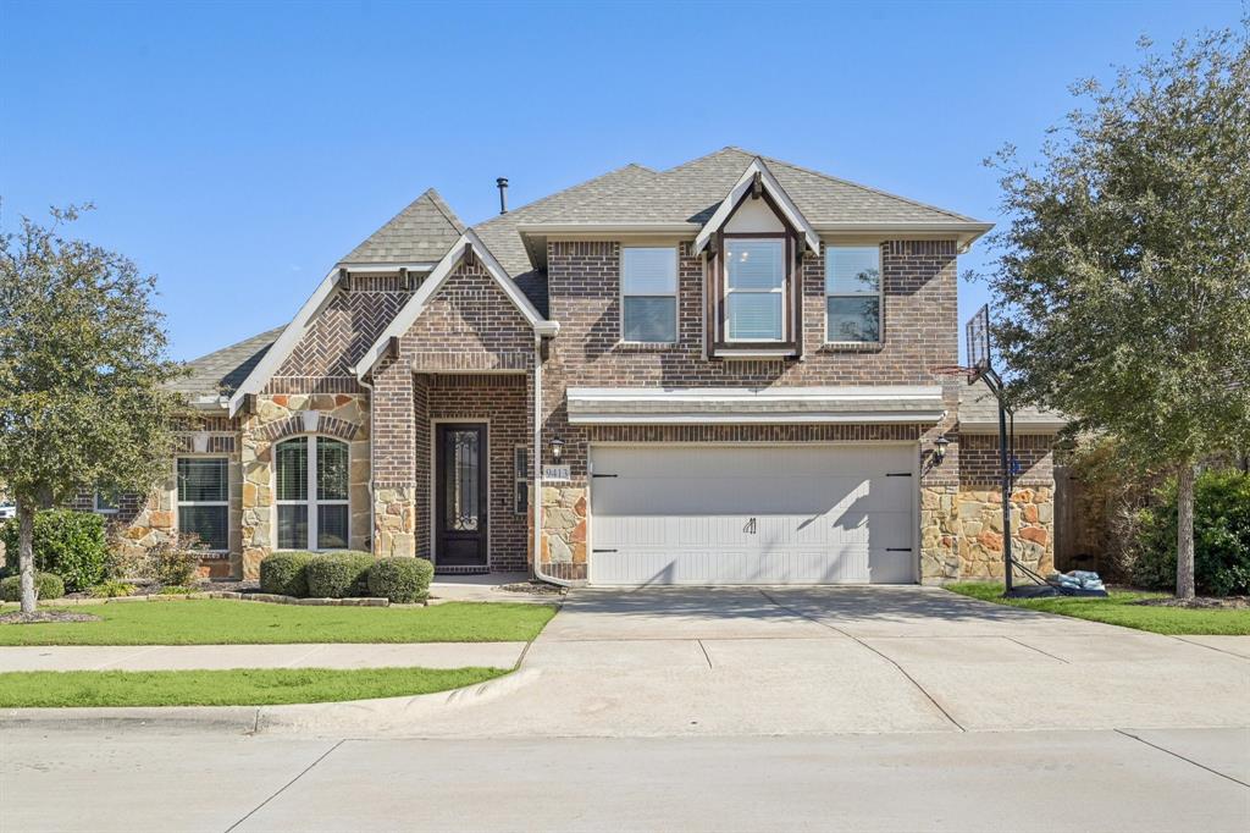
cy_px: 416
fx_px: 1041
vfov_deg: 43.6
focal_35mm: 30
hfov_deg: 61.9
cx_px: 625
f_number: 8
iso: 400
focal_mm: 30
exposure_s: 1/1250
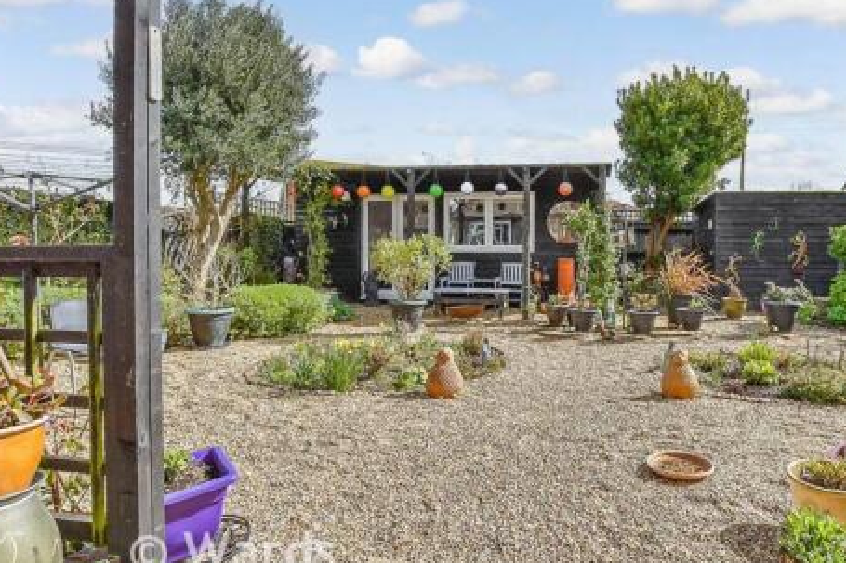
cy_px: 274
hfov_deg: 52.6
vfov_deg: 36.8
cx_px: 525
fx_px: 846
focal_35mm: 36
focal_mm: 17
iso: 160
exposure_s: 1/320
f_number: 8
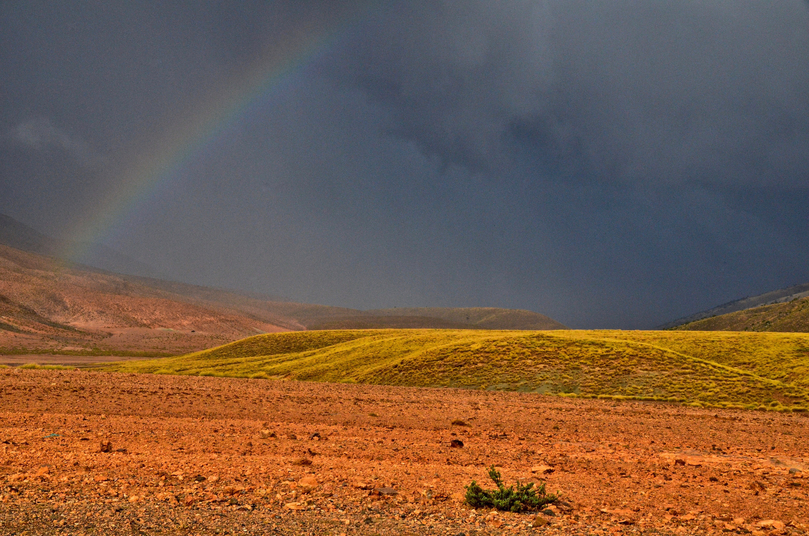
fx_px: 1749
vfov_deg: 17.4
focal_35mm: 78
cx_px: 404
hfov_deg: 26.0
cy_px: 268
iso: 1100
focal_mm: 52
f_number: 22
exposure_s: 1/350
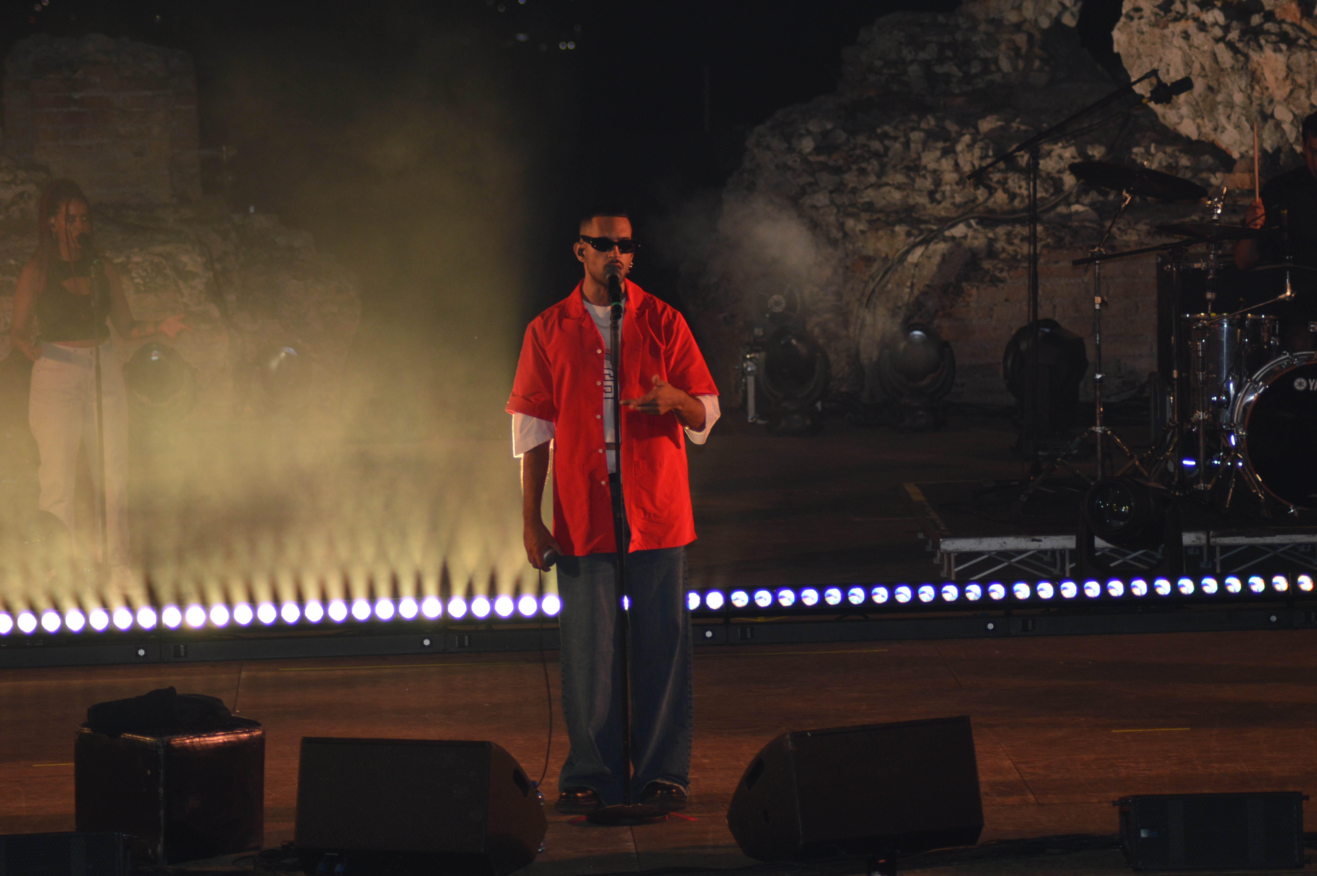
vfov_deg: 8.3
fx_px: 6031
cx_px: 658
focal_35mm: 165
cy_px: 438
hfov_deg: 12.5
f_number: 4.2
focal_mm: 110
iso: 450
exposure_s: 1/60
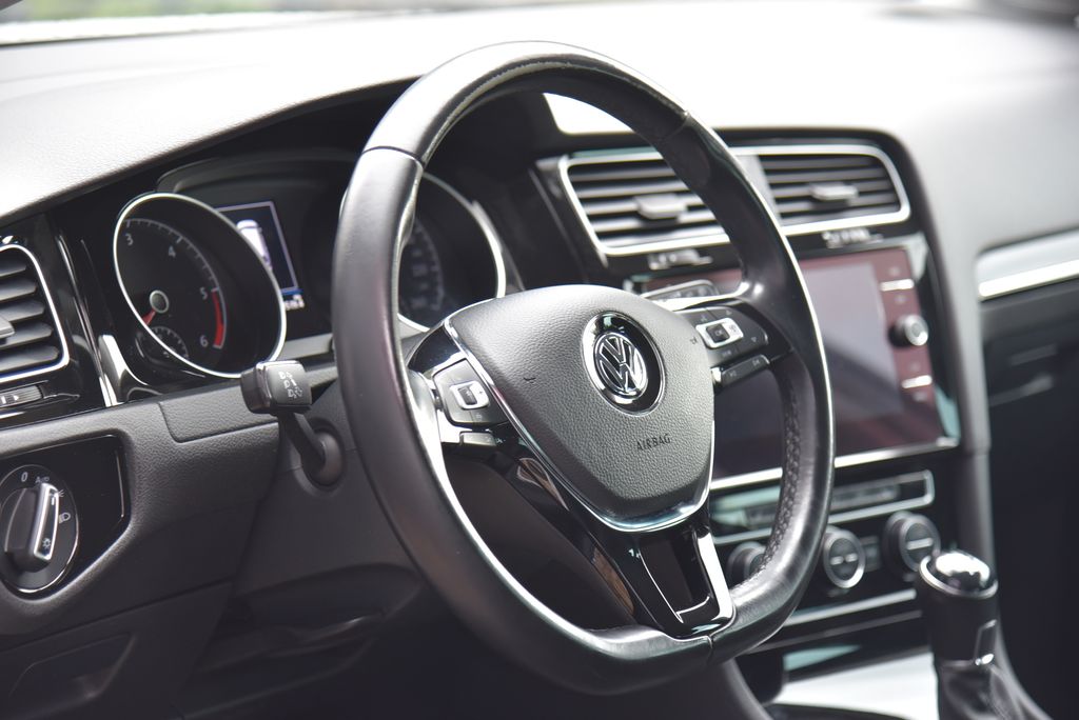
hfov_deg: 19.4
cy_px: 360
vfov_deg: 13.1
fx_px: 3149
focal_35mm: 105
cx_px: 540
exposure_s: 1/40
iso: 500
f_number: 4
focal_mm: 105
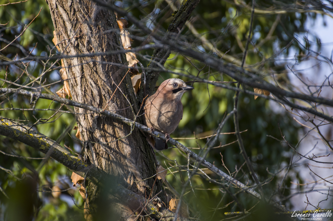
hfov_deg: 4.6
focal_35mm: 450
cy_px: 110
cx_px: 166
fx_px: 4153
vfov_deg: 3.0
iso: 250
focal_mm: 300
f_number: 5.6
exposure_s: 1/400
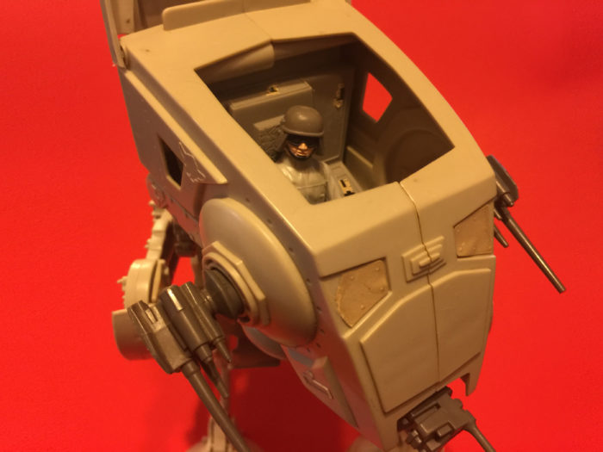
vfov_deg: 48.2
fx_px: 505
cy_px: 226
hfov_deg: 61.7
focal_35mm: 29
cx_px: 302
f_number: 2.2
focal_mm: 4.15
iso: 100
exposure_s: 1/8
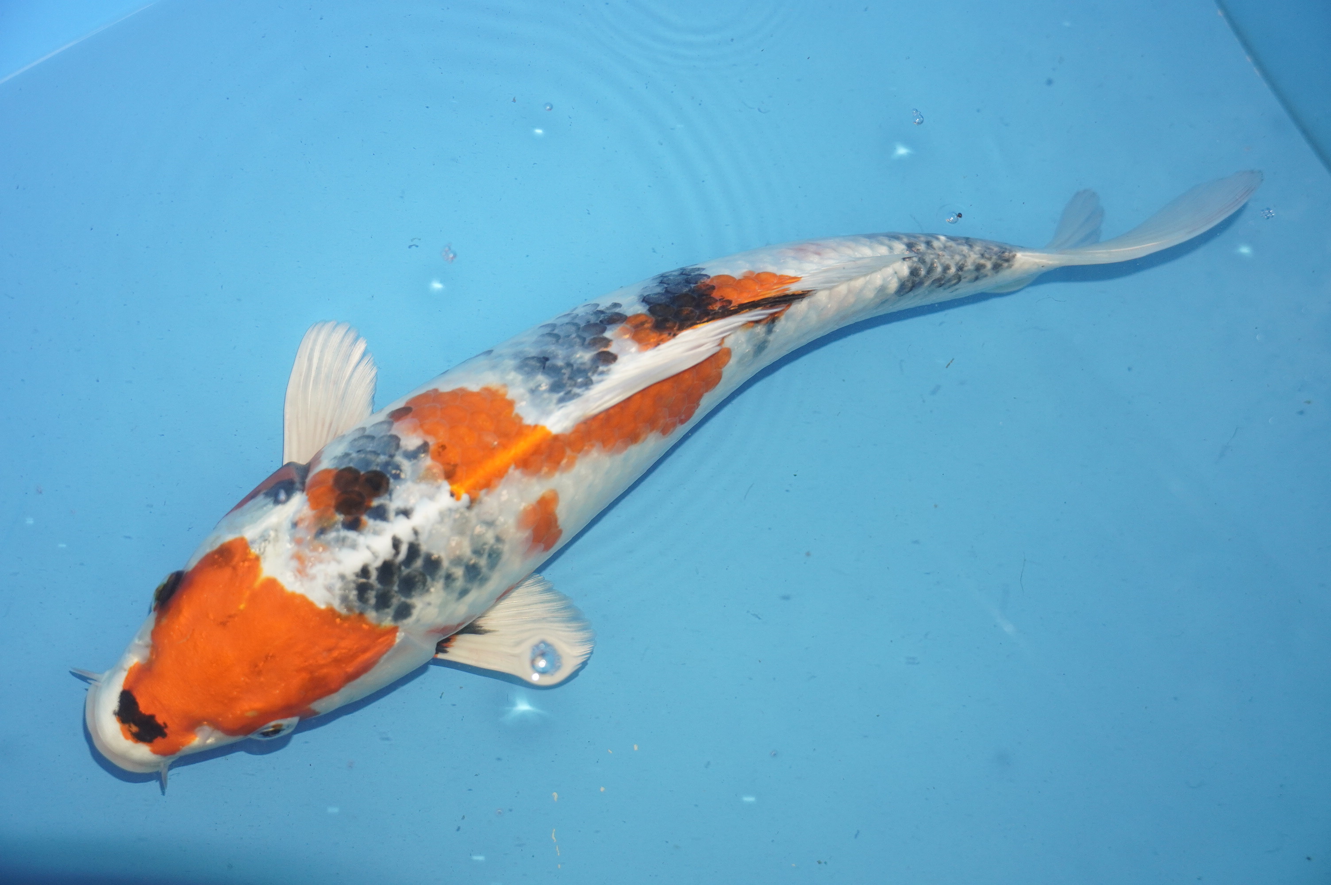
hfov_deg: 36.9
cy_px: 442
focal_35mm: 54
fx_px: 1995
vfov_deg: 25.0
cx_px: 666
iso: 1000
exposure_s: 1/160
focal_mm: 36
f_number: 4.5
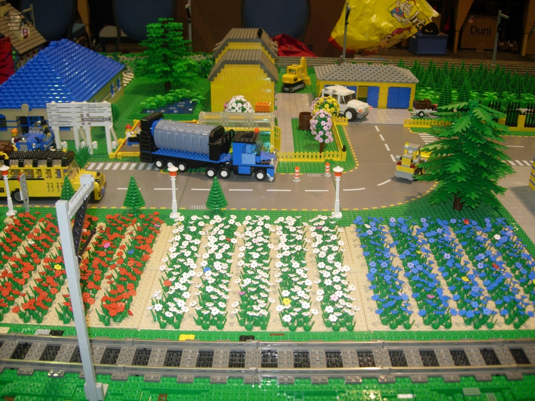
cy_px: 200
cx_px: 268
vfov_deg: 37.7
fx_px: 587
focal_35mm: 38
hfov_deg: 49.0
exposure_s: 1/17.9
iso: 79
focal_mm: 7.8
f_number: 2.8
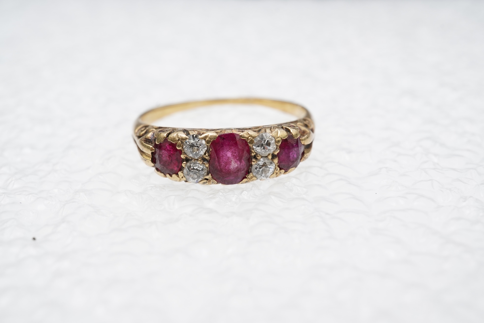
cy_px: 162
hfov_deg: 43.6
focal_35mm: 45
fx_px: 605
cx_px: 242
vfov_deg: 29.9
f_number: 20
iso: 640
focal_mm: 30
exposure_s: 1/125
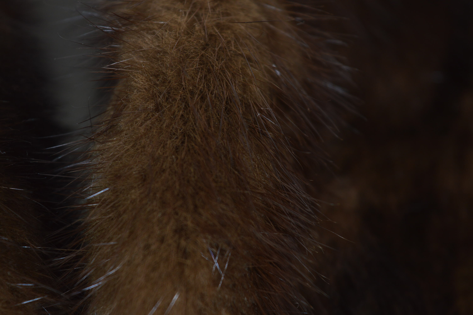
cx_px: 236
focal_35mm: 82
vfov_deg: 16.5
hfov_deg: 24.6
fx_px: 1083
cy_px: 158
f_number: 6.3
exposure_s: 1/80
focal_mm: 55
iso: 200
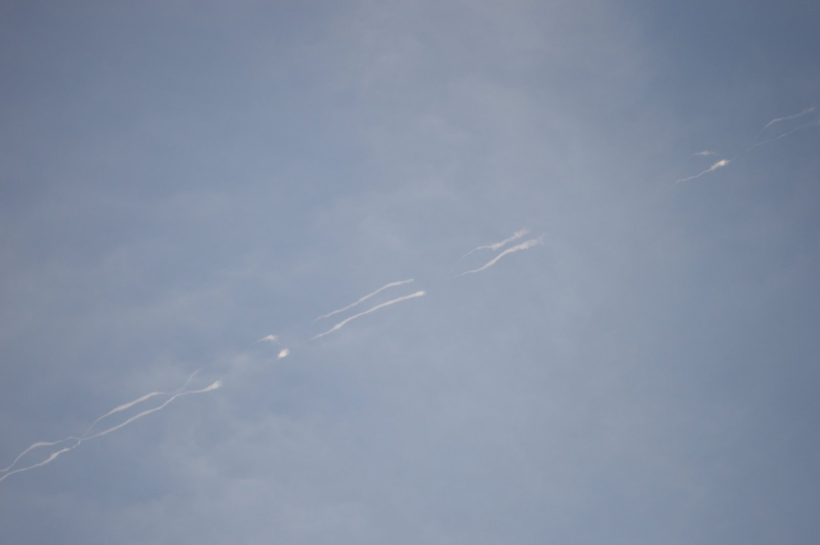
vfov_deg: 4.6
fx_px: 6828
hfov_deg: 6.9
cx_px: 410
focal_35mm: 300
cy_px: 272
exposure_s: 1/4000
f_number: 5.6
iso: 400
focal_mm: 200
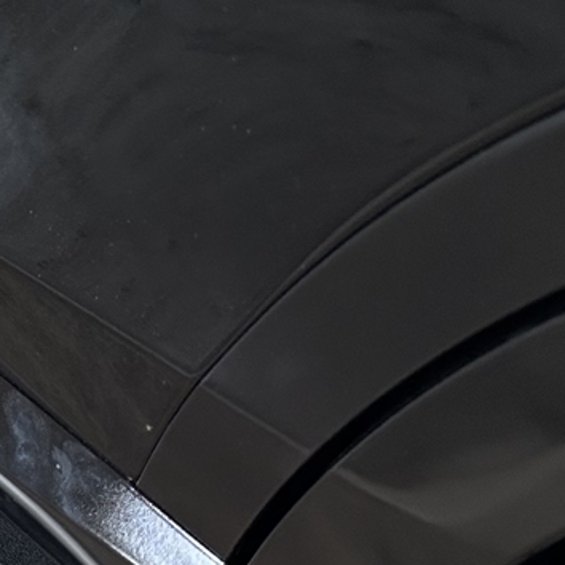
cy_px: 133
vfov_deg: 19.1
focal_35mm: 90
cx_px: -583
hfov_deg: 15.3
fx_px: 1662
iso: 160
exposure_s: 1/50
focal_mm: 6.86
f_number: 1.78
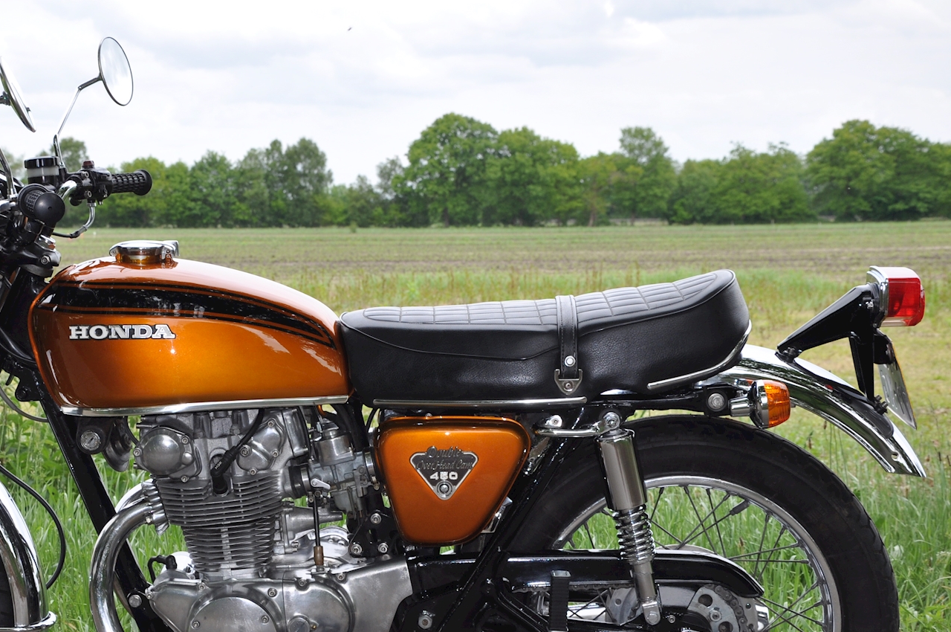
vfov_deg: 15.1
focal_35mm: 90
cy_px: 453
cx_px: 265
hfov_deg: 22.5
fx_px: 2374
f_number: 9
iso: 200
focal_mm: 40
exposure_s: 1/200
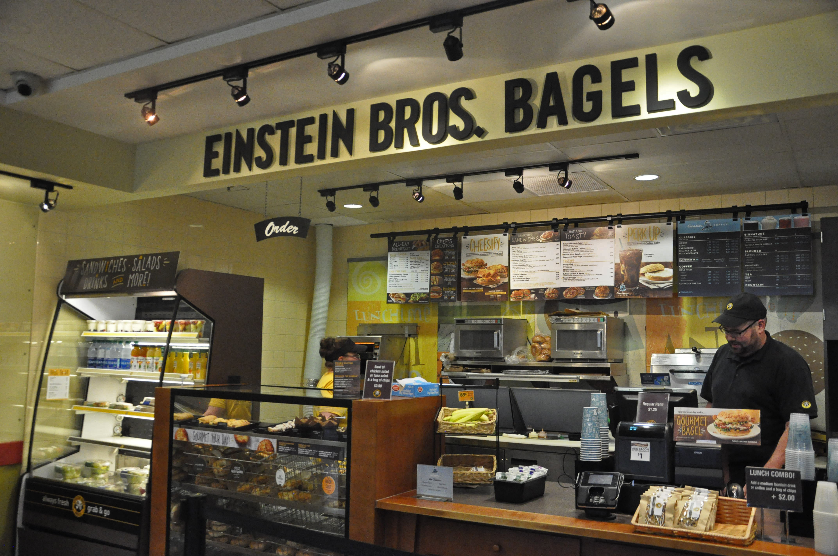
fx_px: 732
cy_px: 278
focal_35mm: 32
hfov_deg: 59.6
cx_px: 419
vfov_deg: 41.6
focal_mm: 21
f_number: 3.8
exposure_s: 1/250
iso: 3200
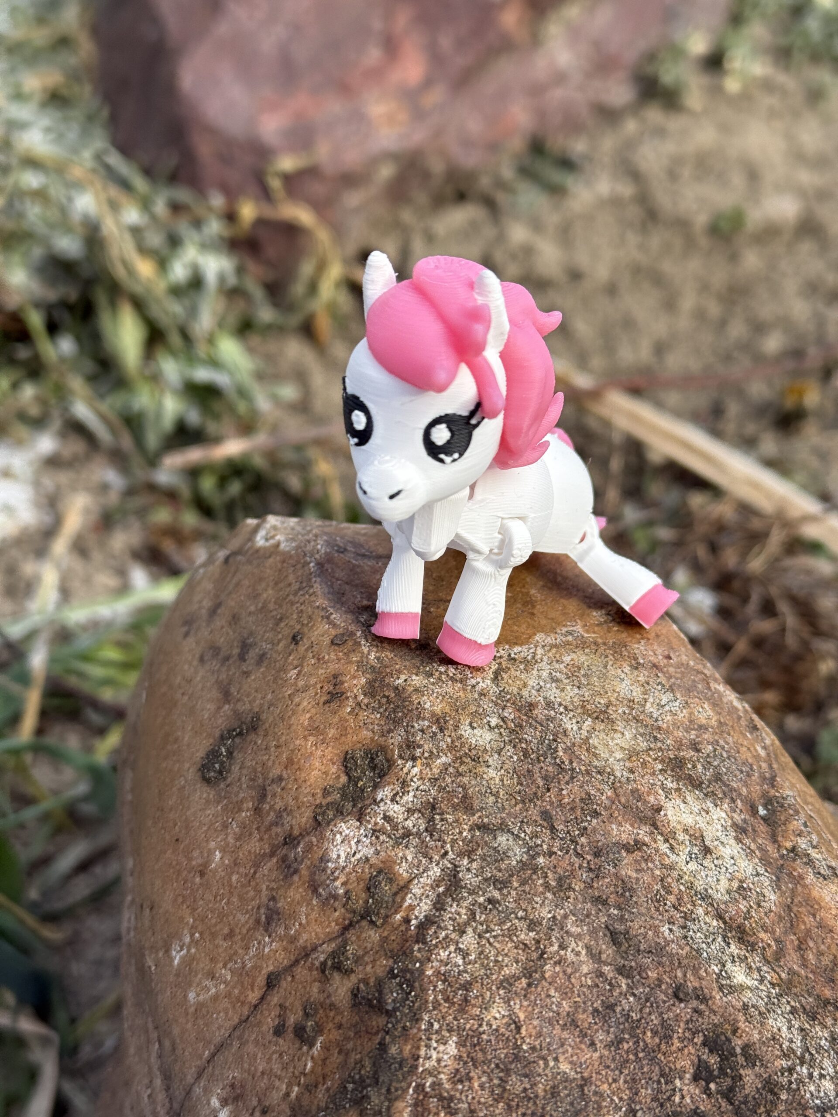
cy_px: 558
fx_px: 1549
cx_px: 419
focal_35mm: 48
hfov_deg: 30.3
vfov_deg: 39.7
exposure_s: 1/1285
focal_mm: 6.76
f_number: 1.78
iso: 64
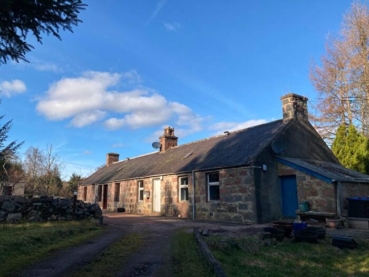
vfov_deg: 49.7
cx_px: 184
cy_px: 138
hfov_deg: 63.4
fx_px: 298
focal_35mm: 28
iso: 20
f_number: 1.8
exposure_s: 1/1845
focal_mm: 3.99
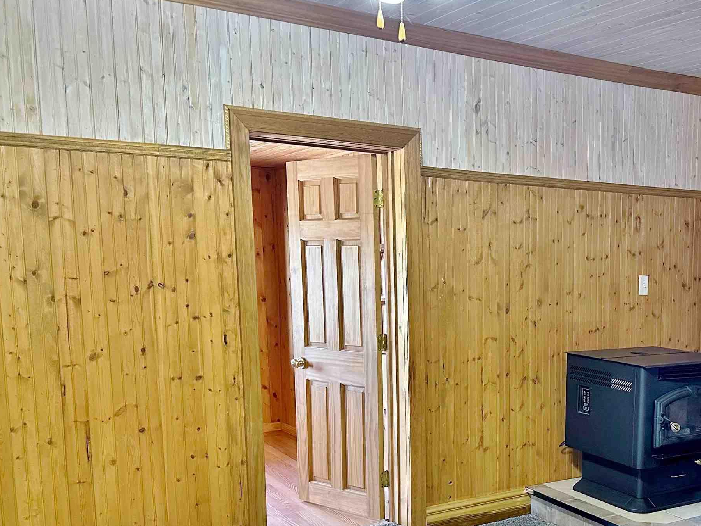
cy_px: 372
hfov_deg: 43.8
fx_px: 830
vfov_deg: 34.6
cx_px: 551
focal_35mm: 41
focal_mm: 6.86
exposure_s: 1/60
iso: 400
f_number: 1.78
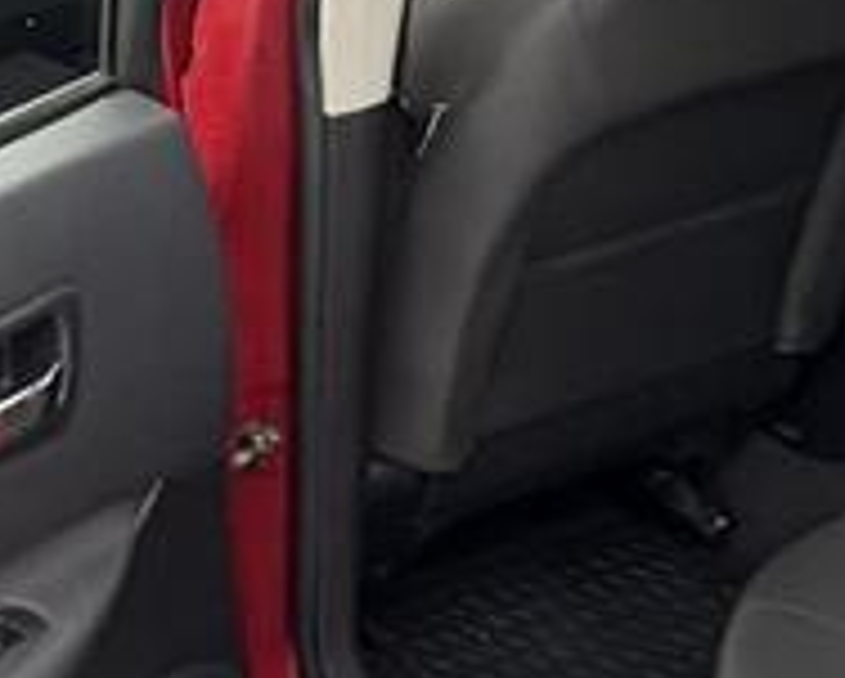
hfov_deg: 25.4
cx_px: -225
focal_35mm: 65
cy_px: 184
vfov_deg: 23.3
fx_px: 1628
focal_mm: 2.22
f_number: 2.2
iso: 80
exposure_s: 1/99
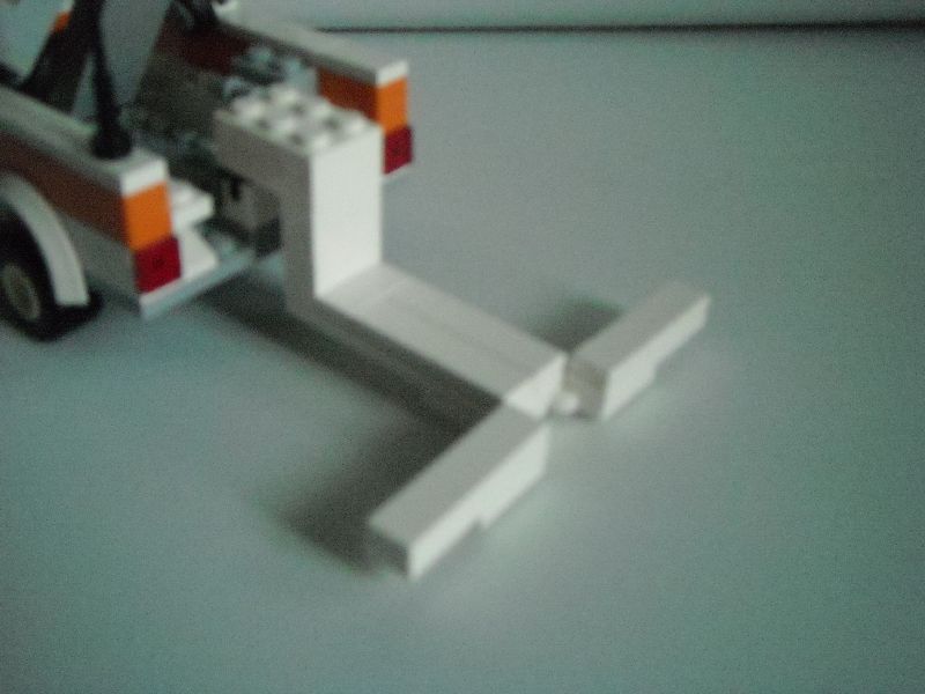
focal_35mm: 44
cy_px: 347
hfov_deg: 42.9
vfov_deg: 32.9
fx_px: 1176
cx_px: 462
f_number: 3.1
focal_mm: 7.1
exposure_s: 1/218
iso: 800
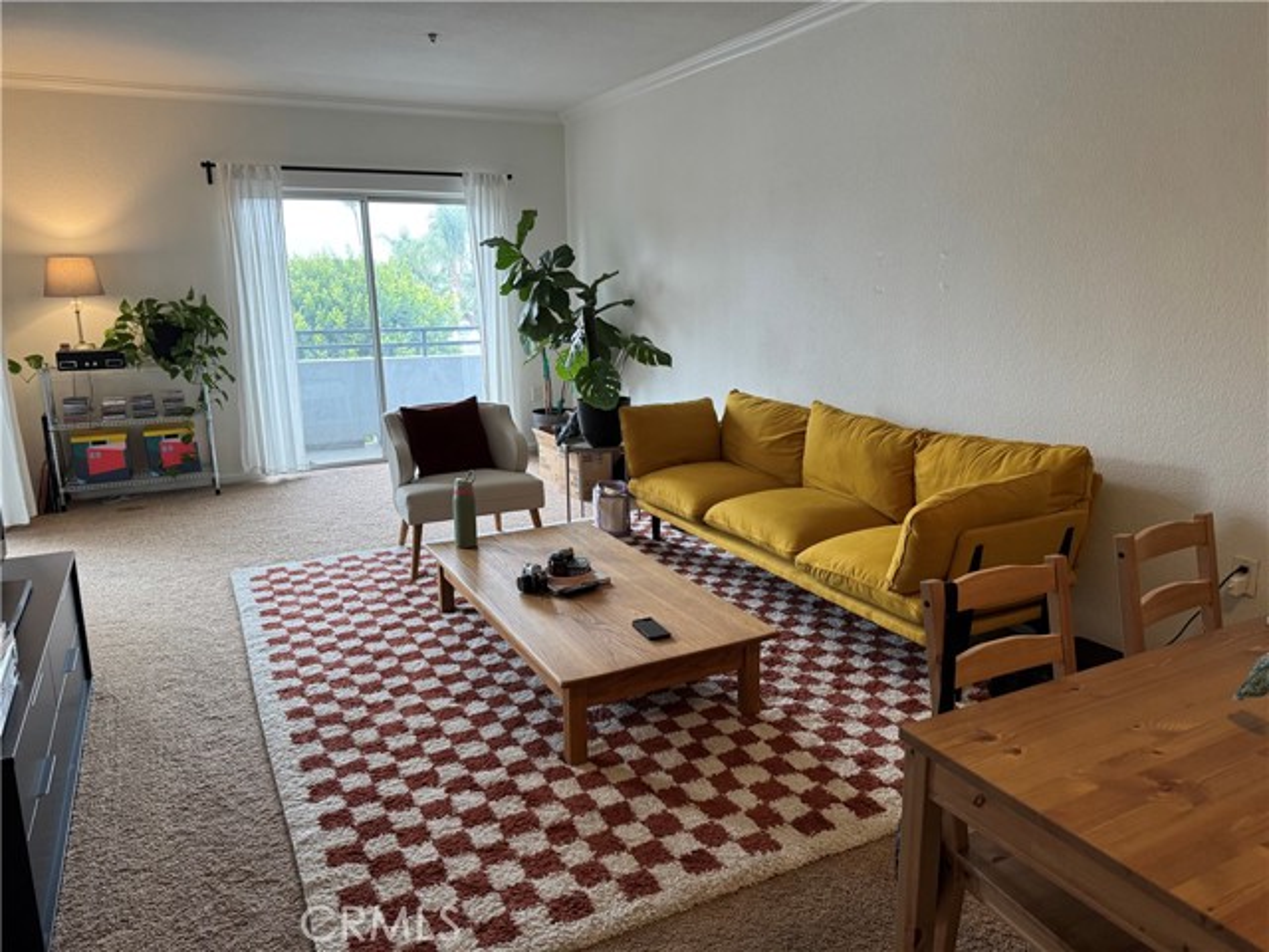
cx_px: 634
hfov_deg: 71.6
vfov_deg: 56.8
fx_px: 880
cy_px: 476
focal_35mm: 24
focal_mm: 6.76
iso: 200
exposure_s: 1/120
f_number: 1.78
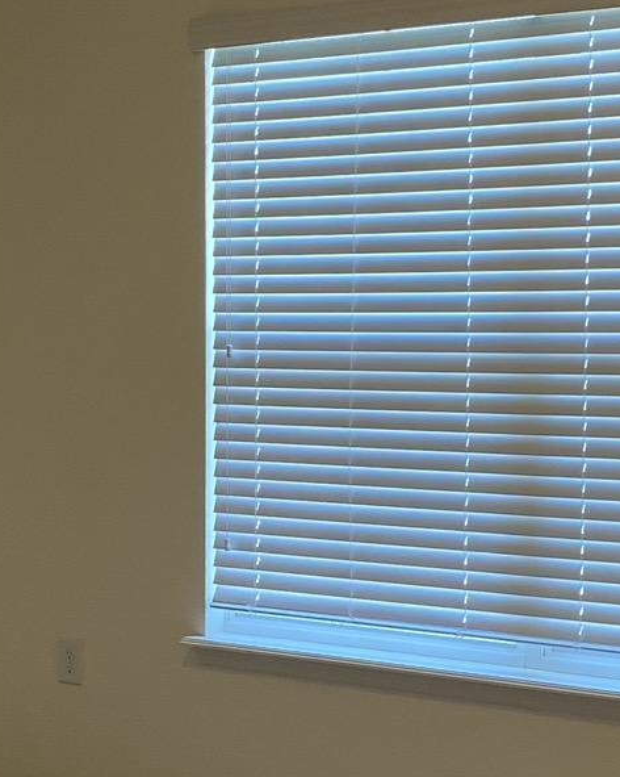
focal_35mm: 88
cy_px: 536
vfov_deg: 21.6
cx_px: 234
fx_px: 2021
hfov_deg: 17.4
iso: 64
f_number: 1.8
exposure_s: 1/60
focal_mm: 4.25
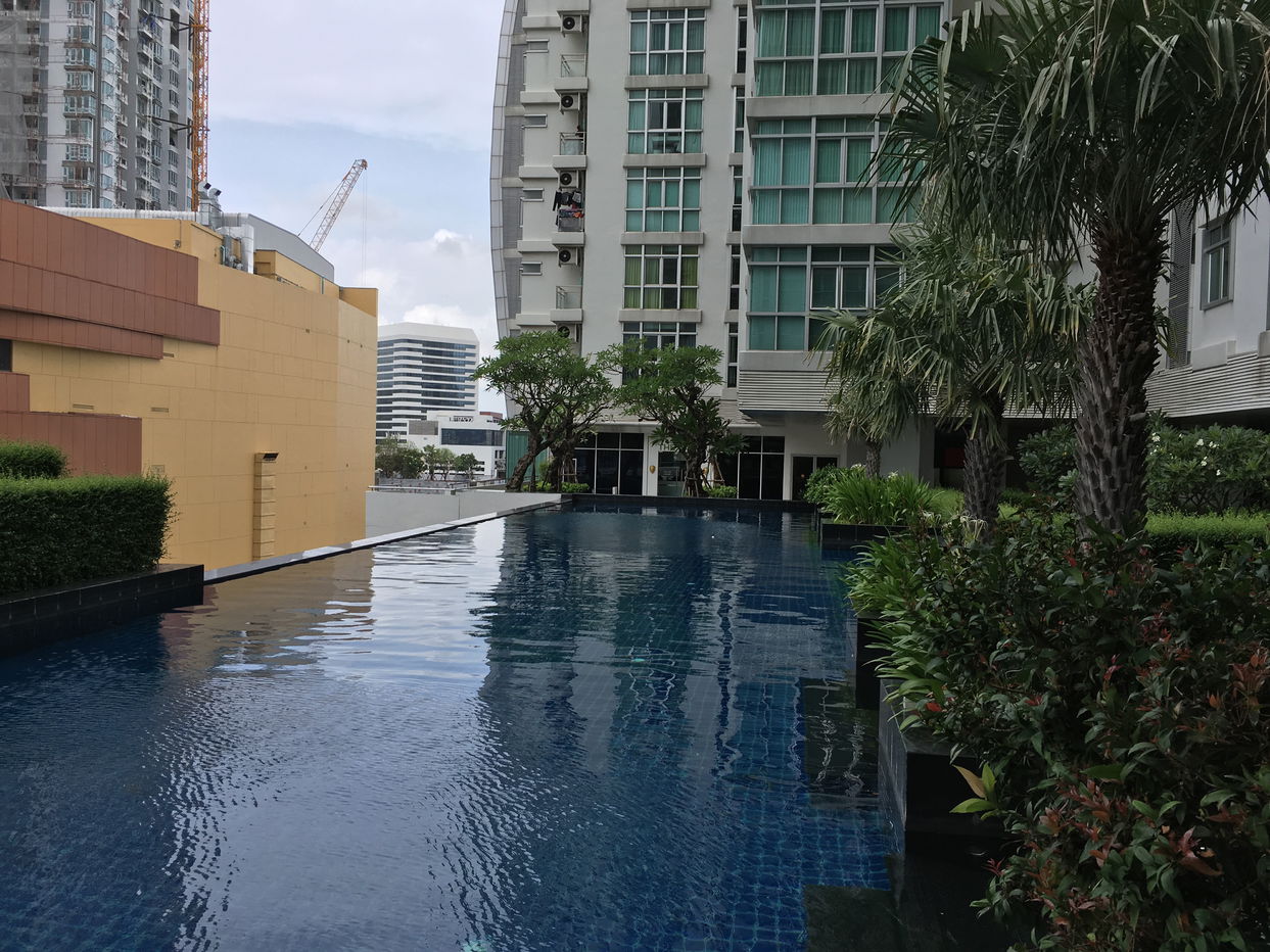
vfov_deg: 48.2
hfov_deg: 61.7
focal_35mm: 29
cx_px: 635
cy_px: 476
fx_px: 1064
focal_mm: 4.15
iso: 25
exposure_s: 1/938
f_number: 2.2
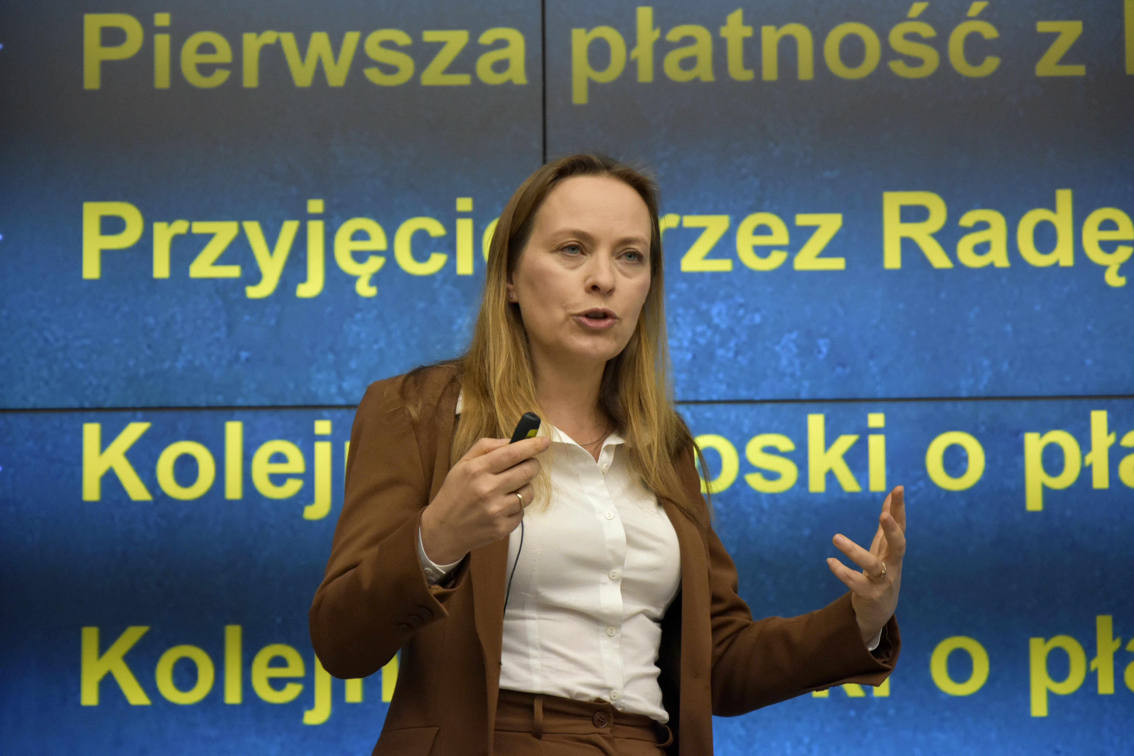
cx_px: 567
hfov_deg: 14.9
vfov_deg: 9.9
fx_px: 4347
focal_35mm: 138
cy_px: 378
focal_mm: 92
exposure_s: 1/250
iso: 2200
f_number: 5.6
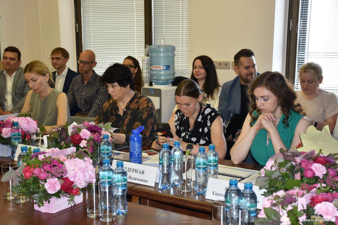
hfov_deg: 35.1
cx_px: 169
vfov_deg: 23.8
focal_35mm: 57
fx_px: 535
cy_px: 112
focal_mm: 38
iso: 500
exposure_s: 1/60
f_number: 4.2
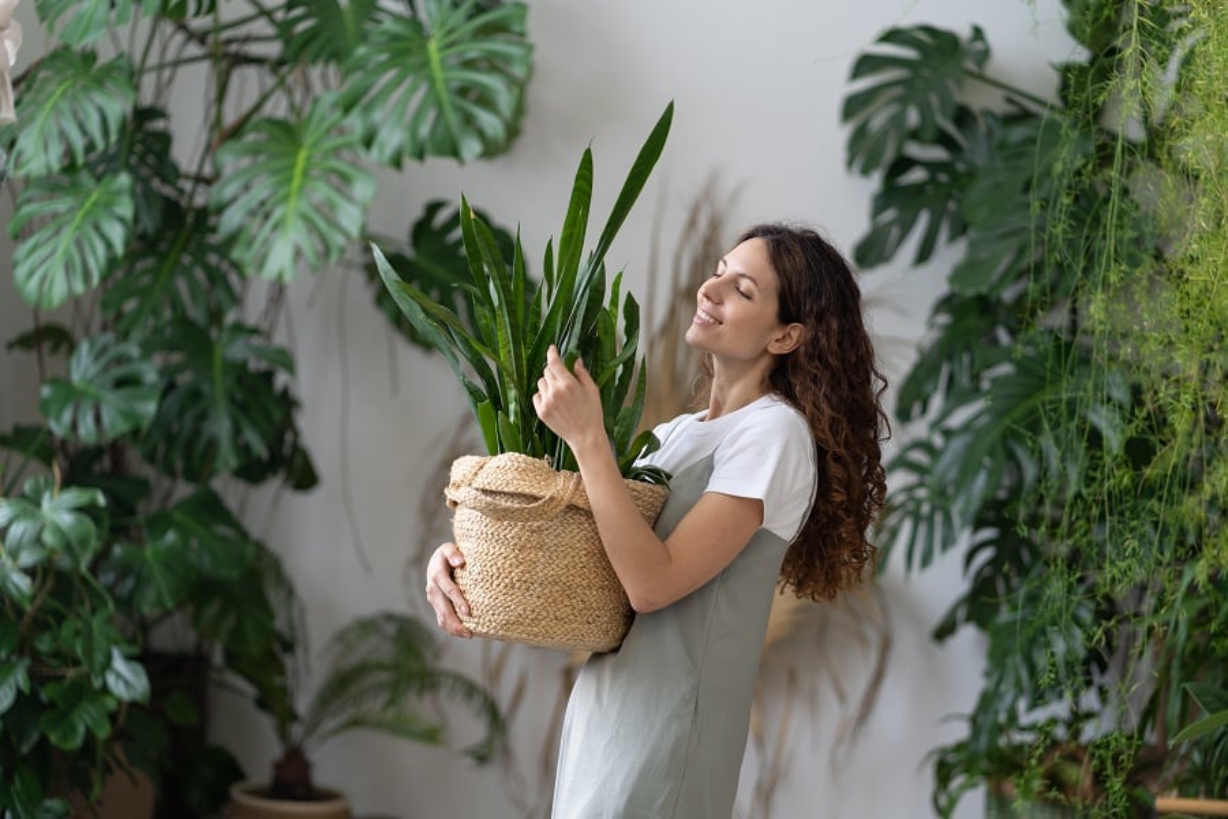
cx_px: 614
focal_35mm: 85
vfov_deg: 16.1
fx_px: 2899
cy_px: 410
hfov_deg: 23.9
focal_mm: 85
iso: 100
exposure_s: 1/60
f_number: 2.2
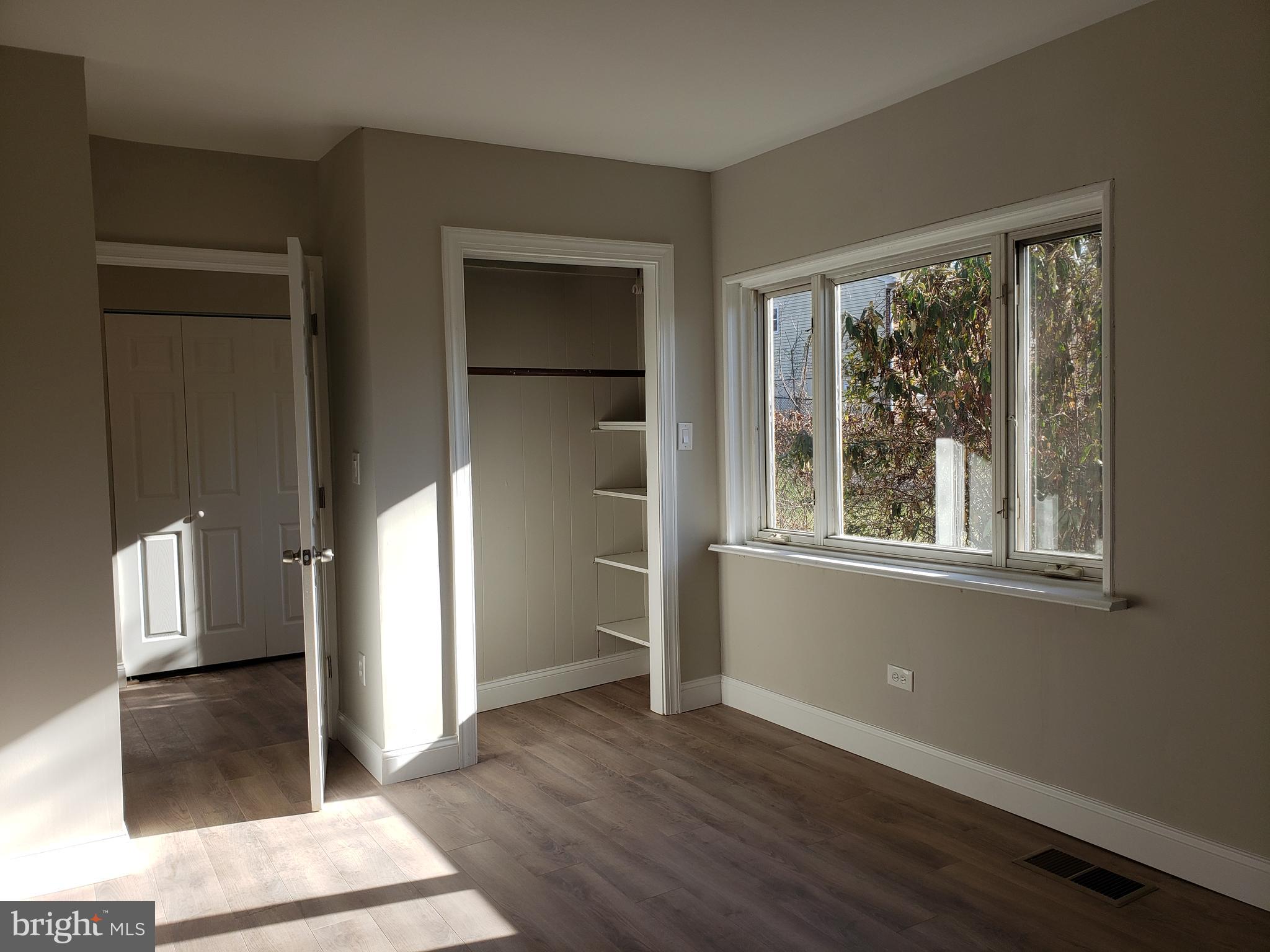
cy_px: 476
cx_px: 635
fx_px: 954
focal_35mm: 26
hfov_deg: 67.3
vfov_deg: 53.1
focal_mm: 4.3
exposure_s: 1/332
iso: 50
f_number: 2.4
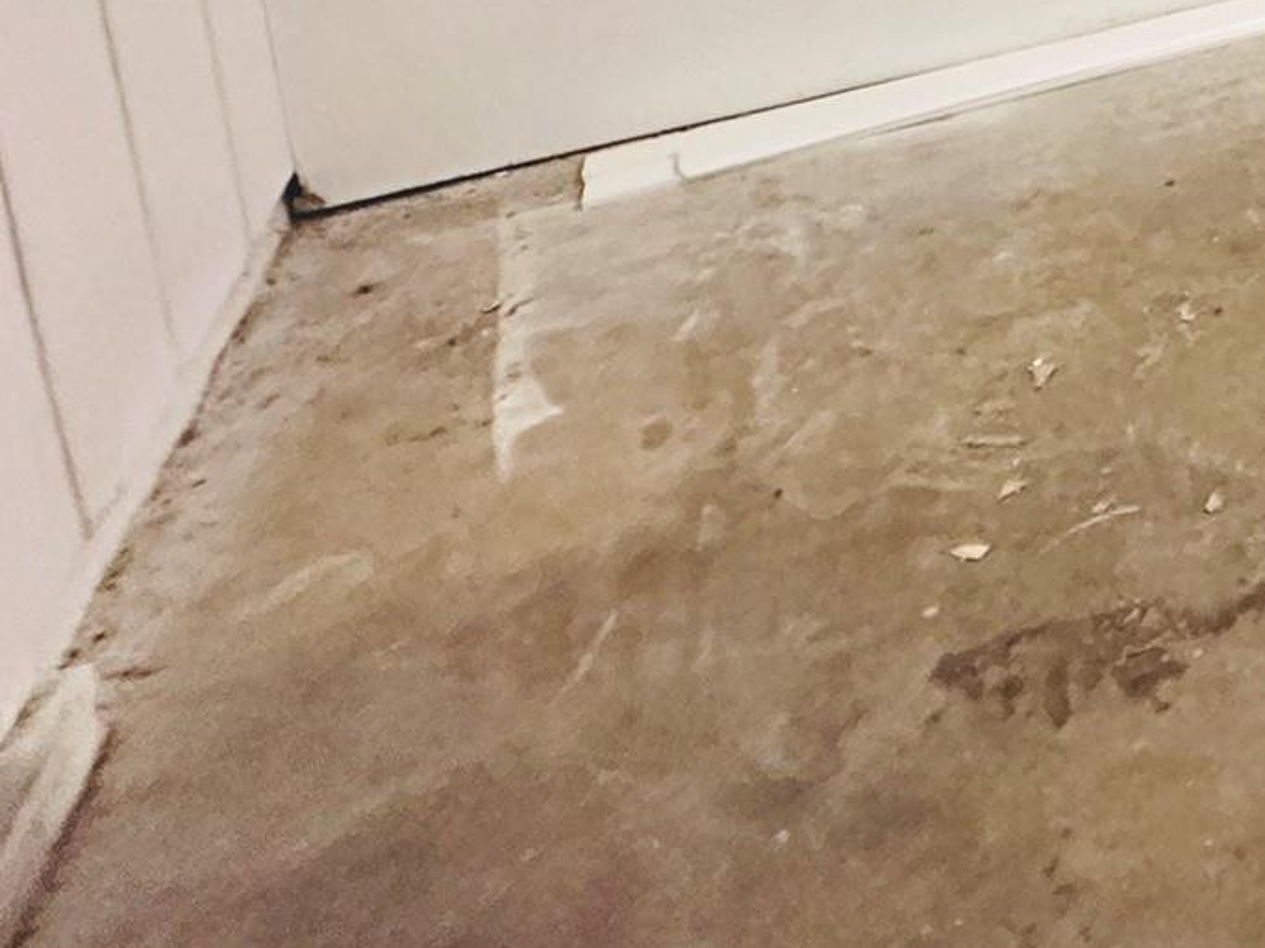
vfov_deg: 25.9
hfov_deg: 32.6
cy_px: -455
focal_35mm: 42
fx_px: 1535
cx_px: 1674
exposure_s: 1/60
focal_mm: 2.22
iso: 640
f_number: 2.2
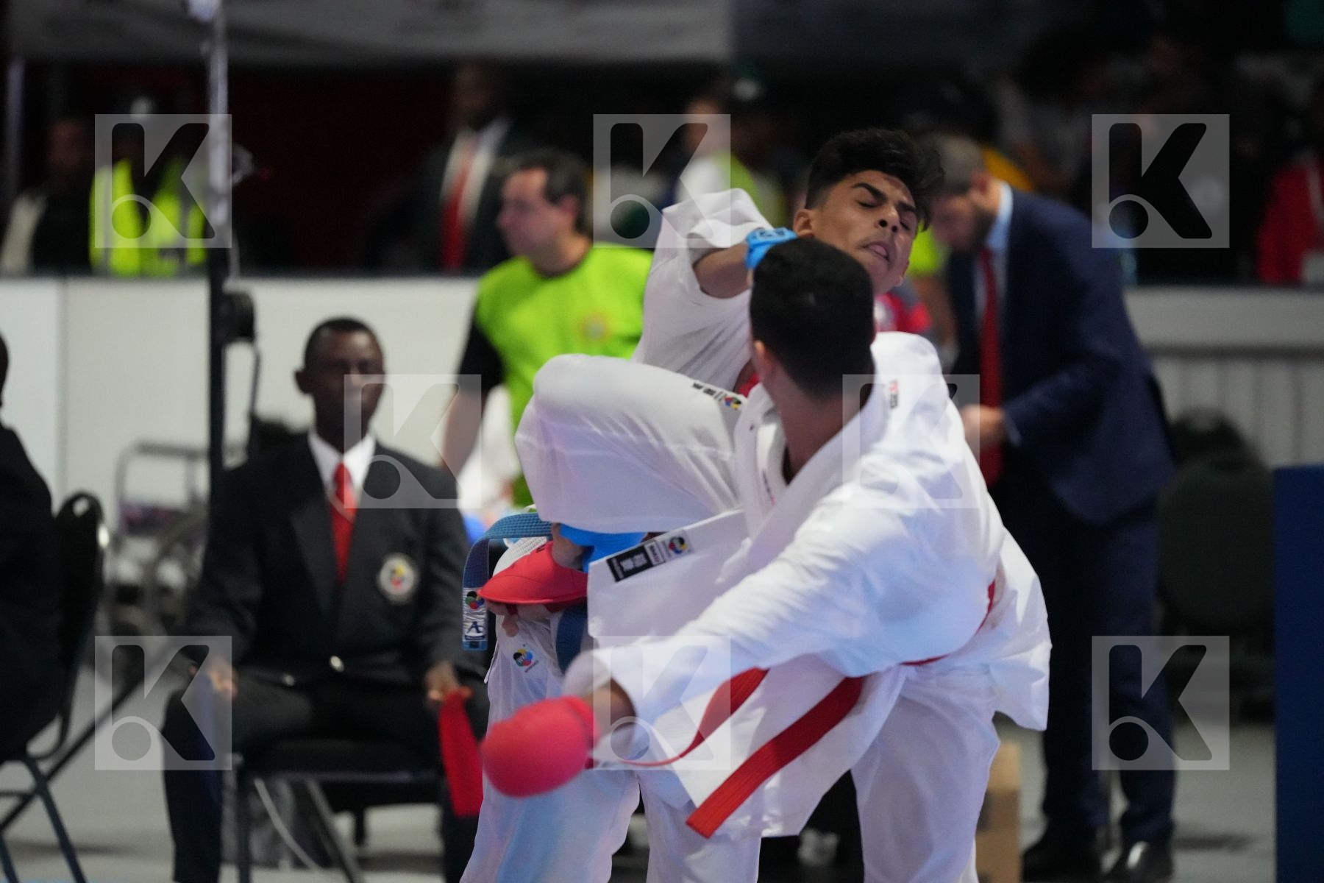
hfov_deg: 10.3
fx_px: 7355
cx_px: 662
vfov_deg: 6.9
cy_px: 442
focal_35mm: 200
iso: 12800
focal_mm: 200
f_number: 2.8
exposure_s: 1/800
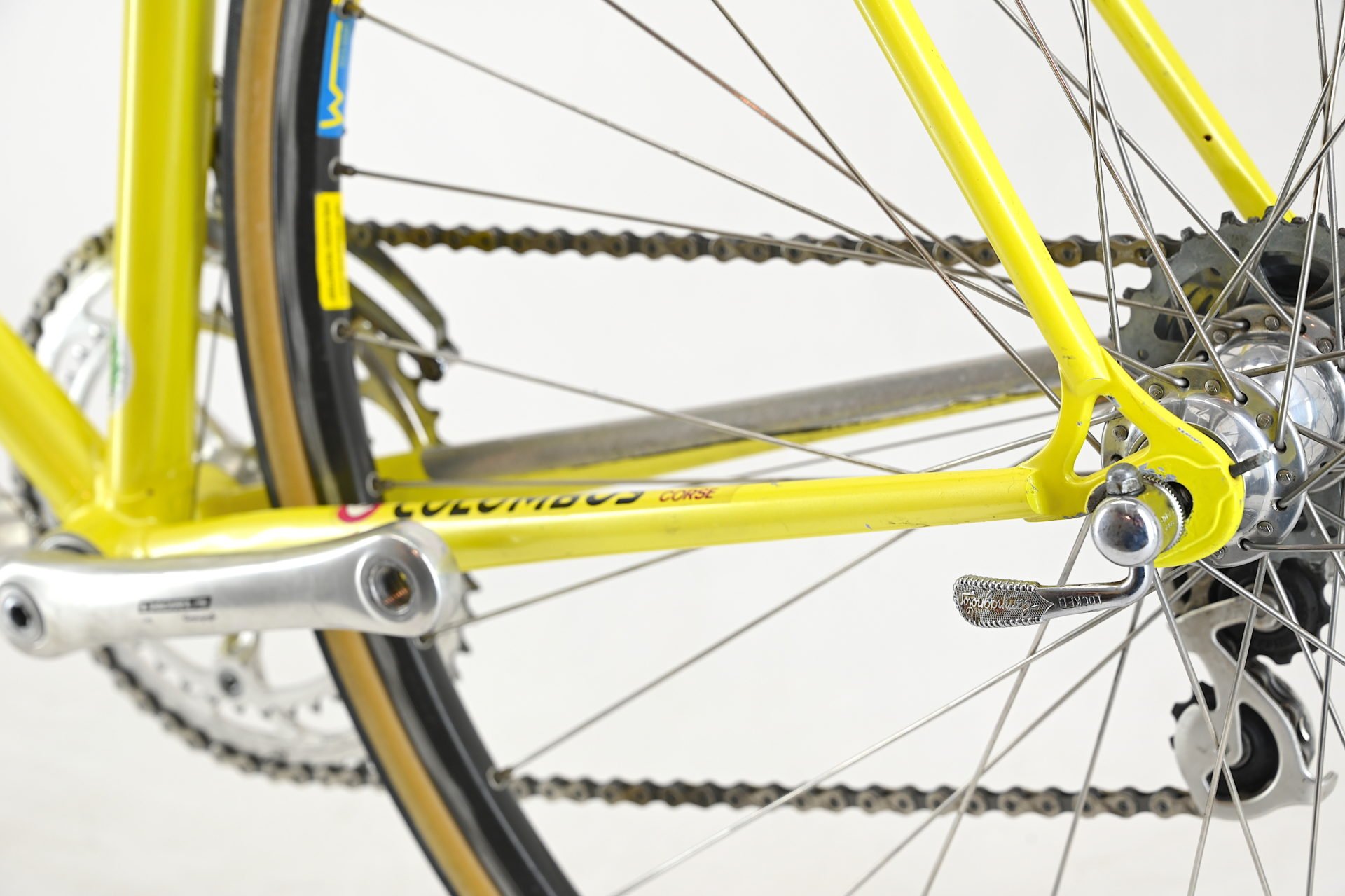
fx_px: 2614
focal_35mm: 70
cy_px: 448
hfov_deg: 28.9
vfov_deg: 19.4
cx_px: 672
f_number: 8
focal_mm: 70
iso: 250
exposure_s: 1/30
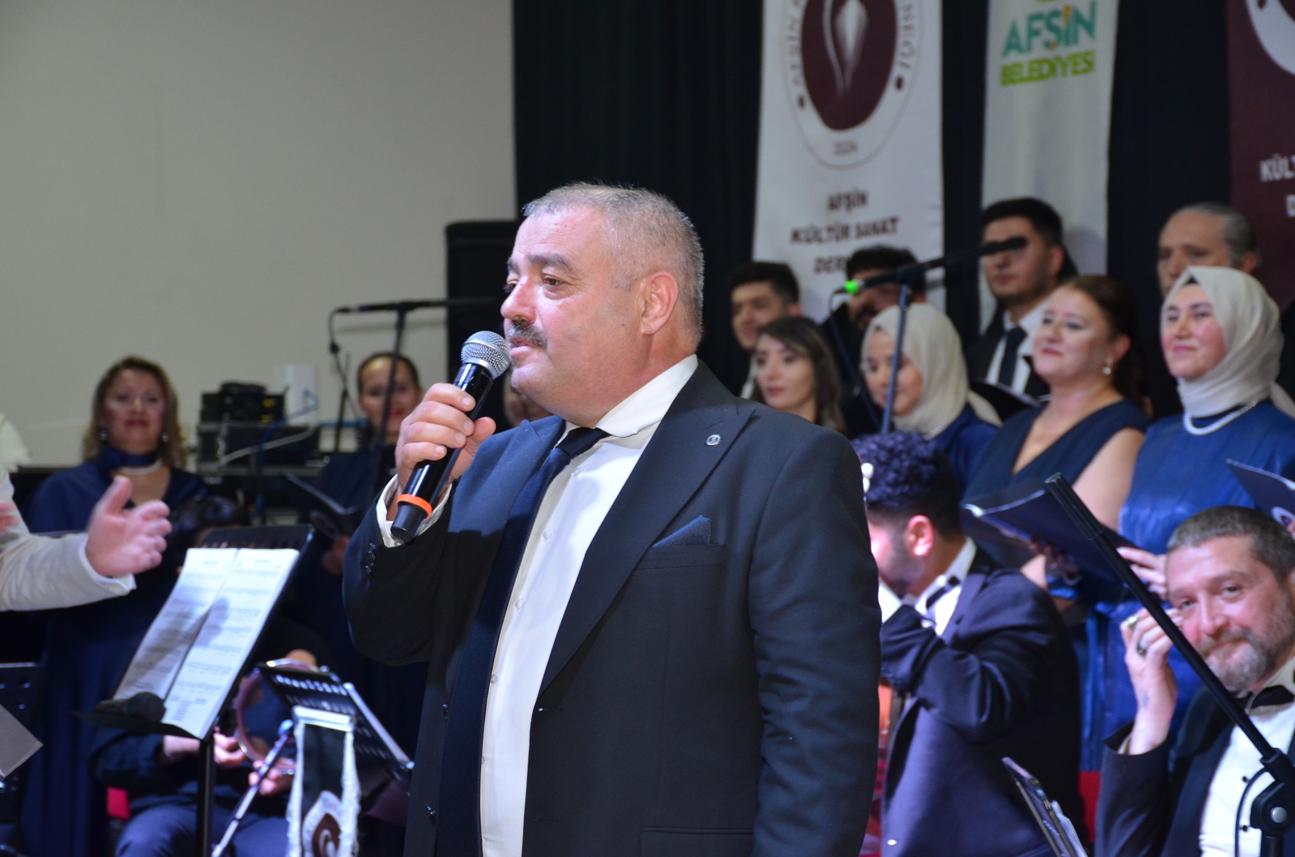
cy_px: 428
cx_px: 648
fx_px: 3015
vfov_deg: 16.2
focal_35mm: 84
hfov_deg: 24.2
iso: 800
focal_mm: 56
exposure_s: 1/60
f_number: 4.8
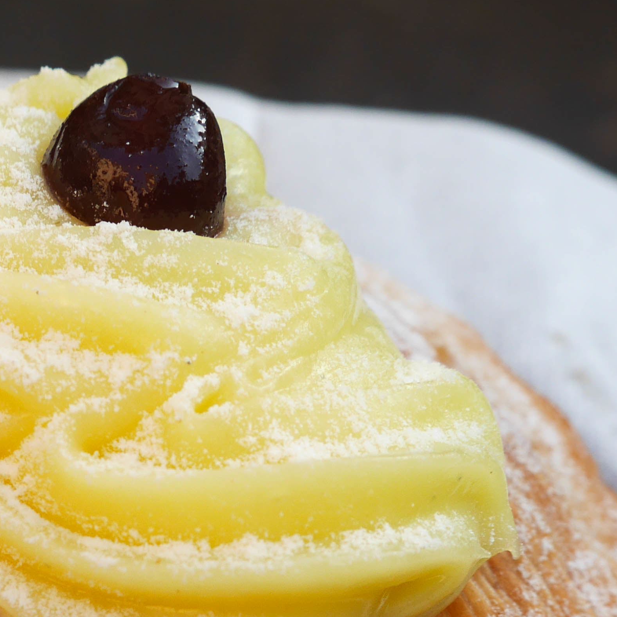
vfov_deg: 18.2
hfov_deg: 18.5
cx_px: 103
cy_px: 605
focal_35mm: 93
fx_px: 1875
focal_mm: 18
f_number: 6.3
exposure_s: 1/250
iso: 200
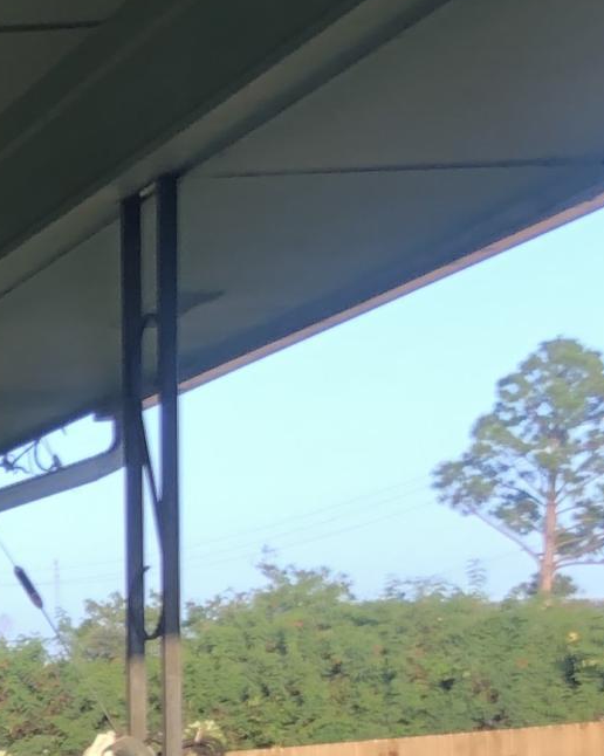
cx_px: -1069
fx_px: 2841
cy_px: 950
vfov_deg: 14.6
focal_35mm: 127
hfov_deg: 9.9
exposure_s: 1/120
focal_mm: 3.99
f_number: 1.8
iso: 25
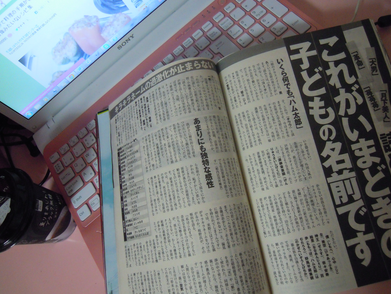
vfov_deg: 48.2
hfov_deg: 61.6
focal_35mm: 29
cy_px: 147
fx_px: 328
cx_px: 201
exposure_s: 1/60
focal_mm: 5
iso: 500
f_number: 2.7
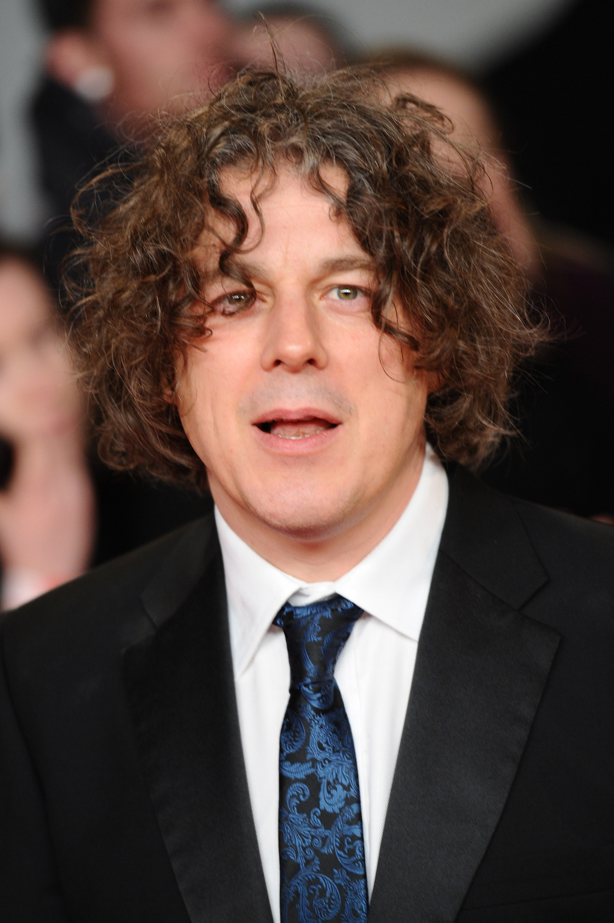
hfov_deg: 6.9
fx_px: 5122
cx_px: 307
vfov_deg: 10.3
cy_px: 462
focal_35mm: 200
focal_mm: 200
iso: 1600
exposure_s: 1/250
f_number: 3.5
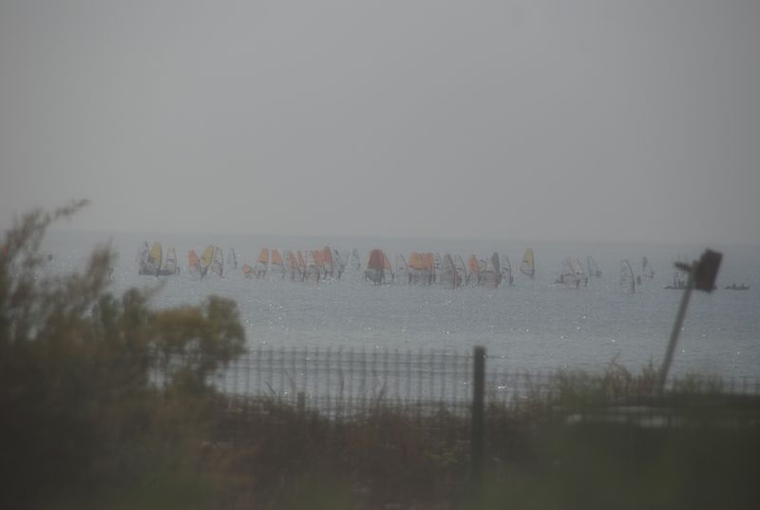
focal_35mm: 300
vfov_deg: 4.6
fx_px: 6346
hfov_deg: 6.9
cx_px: 380
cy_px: 255
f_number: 6.3
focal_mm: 200
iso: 125
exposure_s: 1/2000
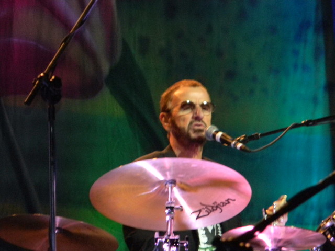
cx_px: 168
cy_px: 126
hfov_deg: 4.8
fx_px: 4007
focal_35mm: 414
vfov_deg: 3.6
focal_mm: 75
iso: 800
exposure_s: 1/60
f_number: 5.4
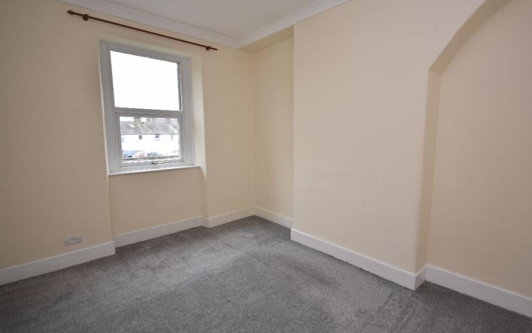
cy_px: 161
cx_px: 285
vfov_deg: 68.0
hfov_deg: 94.2
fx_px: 247
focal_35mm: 17
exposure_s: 1/60
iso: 100
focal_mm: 10
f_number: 4
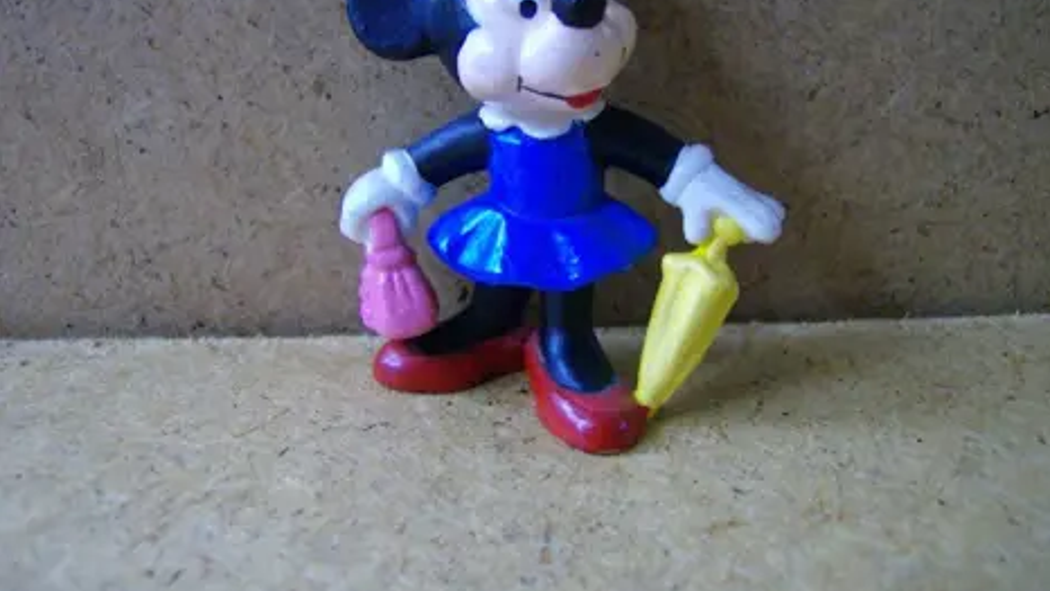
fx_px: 1114
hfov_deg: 50.5
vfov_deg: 29.6
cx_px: 531
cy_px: 246
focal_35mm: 40
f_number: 2.8
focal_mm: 6
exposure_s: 1/30.5
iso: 200
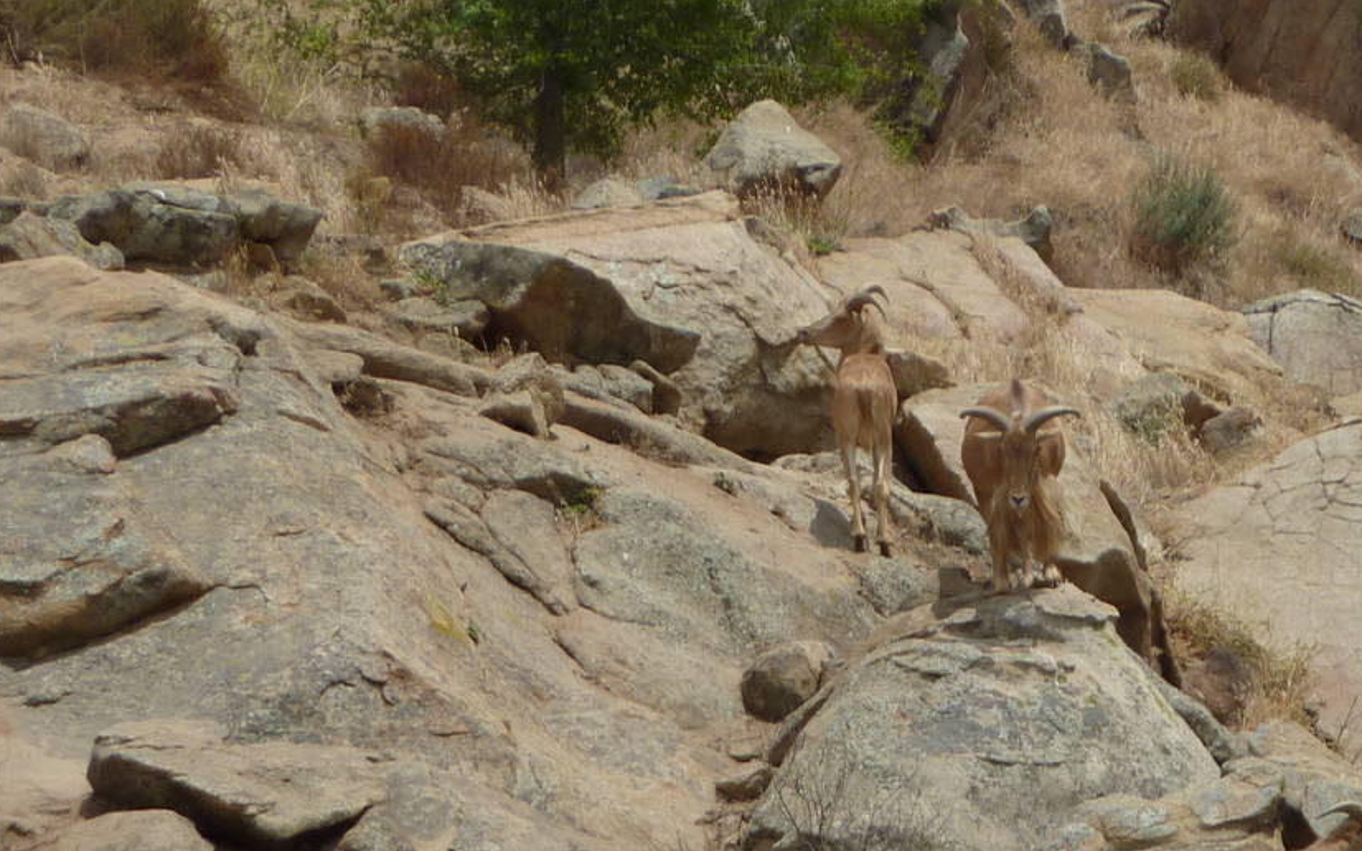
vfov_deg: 2.1
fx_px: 22862
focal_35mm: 616
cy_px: 670
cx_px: 1006
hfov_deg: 3.4
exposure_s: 1/800
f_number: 5.6
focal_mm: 49.2
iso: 80
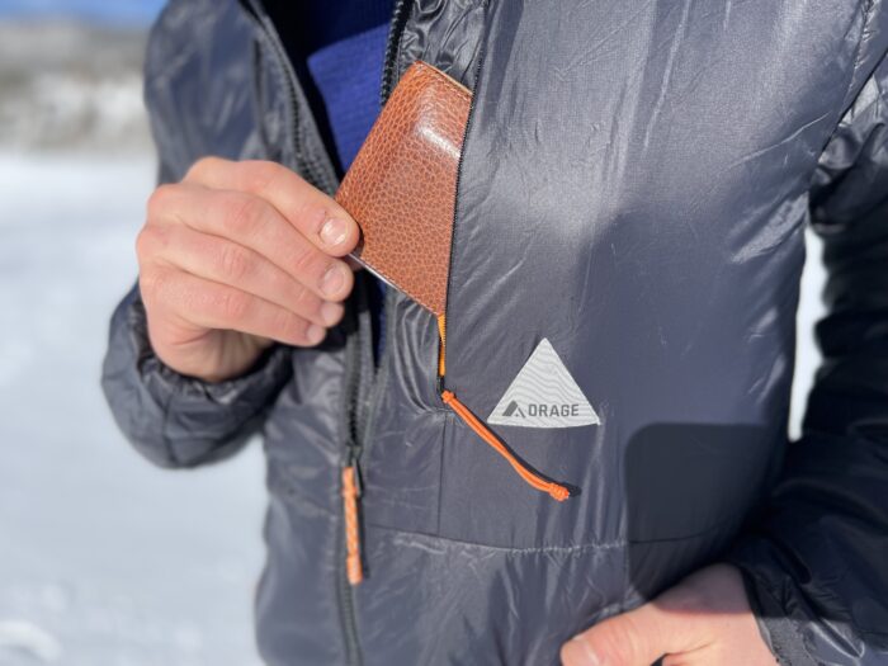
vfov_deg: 53.1
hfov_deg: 67.3
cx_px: 444
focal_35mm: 26
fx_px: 667
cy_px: 333
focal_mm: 5.7
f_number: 1.5
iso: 50
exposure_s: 1/3831
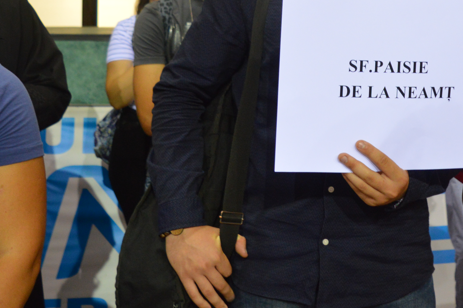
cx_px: 323
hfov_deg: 33.5
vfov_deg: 22.2
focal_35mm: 59
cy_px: 8
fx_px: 758
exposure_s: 1/60
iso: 900
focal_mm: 18
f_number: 3.5
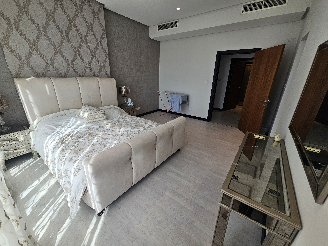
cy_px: 123
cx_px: 164
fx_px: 123
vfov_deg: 89.9
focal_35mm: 13
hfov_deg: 106.2
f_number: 2.2
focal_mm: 2.2
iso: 50
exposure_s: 1/106
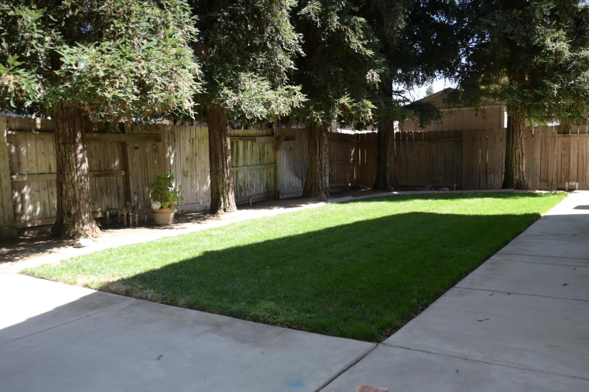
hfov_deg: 55.1
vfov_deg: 38.3
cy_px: 196
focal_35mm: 34
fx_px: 564
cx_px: 294
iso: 2000
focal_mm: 34.5
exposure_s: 1/8000
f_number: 2.8
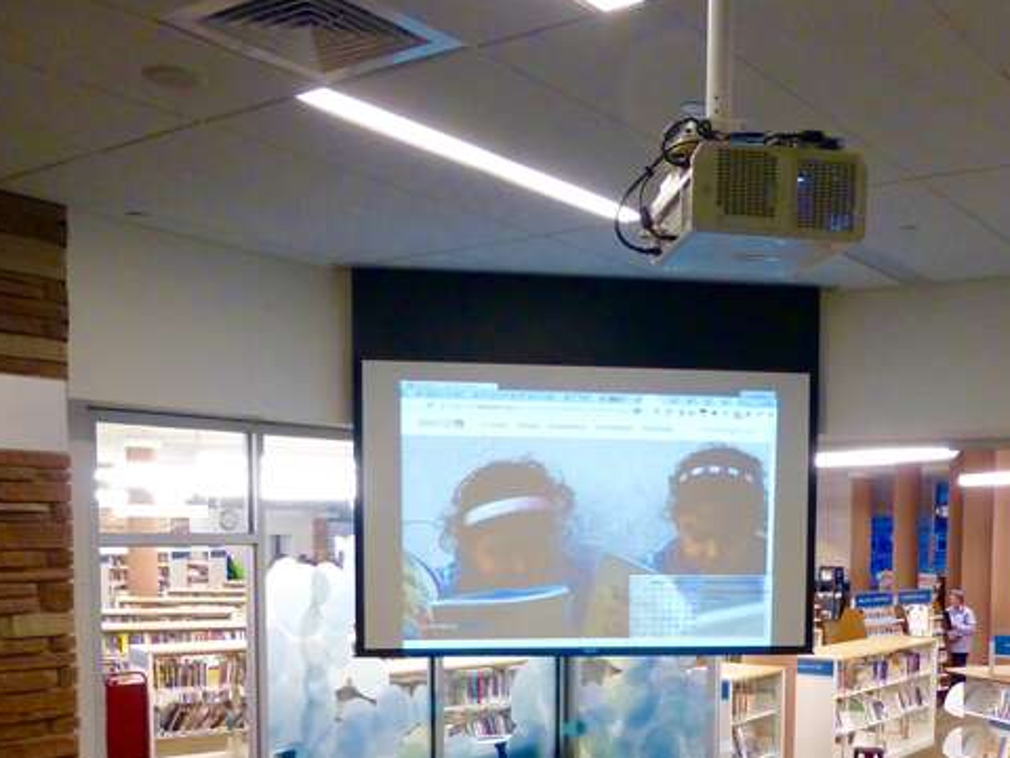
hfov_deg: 46.2
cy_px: 627
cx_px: 663
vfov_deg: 34.6
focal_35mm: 40
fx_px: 1167
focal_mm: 4.3
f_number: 3.3
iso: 400
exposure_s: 1/30
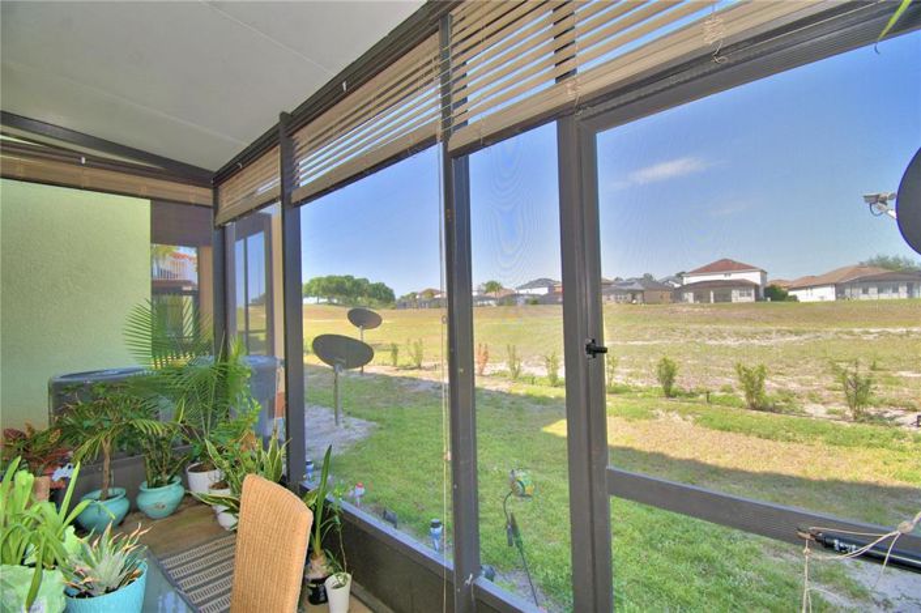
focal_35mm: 15
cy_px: 306
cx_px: 460
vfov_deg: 77.2
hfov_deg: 100.4
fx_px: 383
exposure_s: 1/250
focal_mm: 10
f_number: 6.3
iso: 100
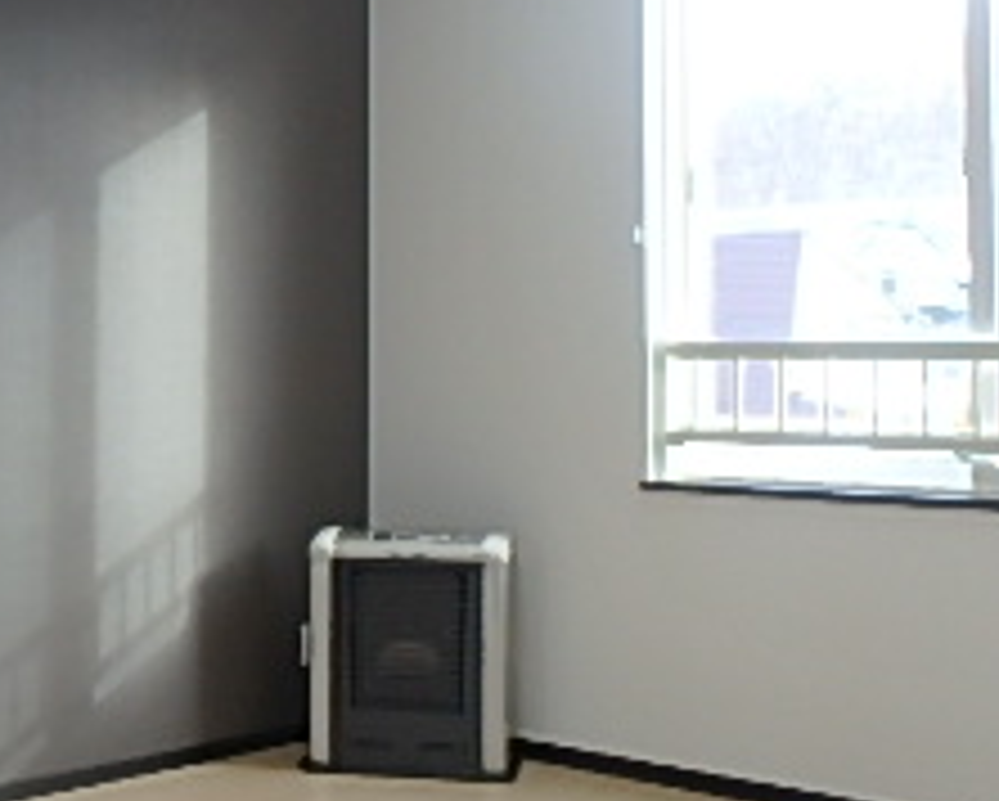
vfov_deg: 25.8
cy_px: 324
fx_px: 1746
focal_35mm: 59
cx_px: 270
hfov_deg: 31.5
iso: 200
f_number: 3.5
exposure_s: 1/50
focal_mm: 3.7
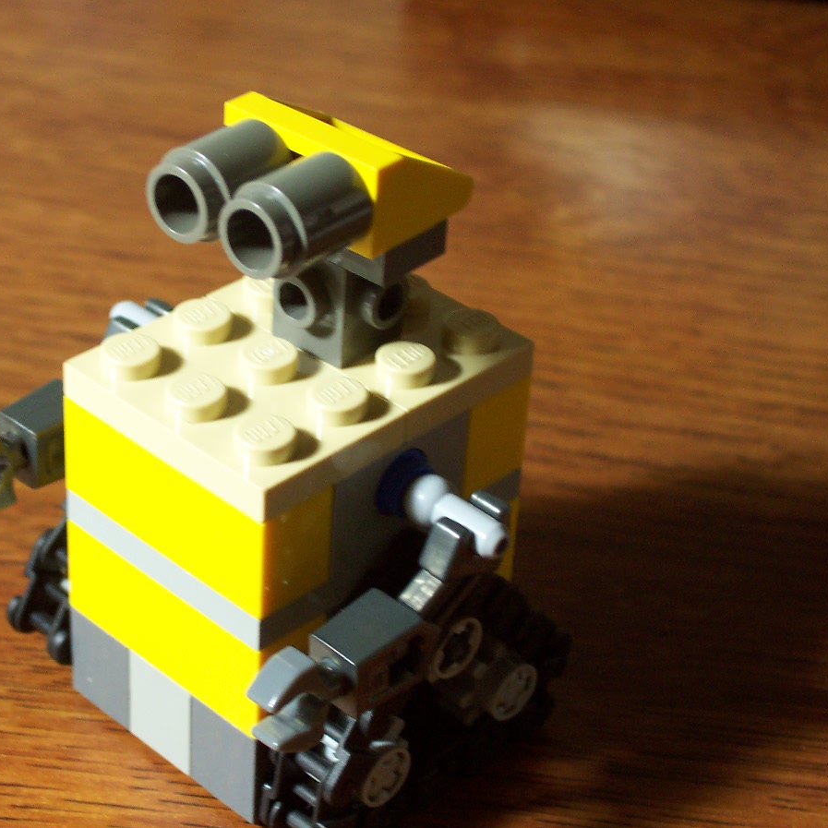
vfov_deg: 20.6
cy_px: 414
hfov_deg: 20.6
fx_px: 2273
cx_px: 293
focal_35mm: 84
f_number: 4
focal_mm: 10.8
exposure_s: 1/15
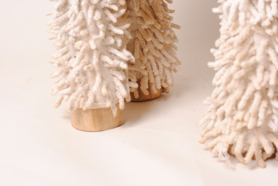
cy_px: 93
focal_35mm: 75
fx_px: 580
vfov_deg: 18.2
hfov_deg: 27.0
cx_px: 139
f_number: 8
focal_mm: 50
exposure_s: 1/80
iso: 200
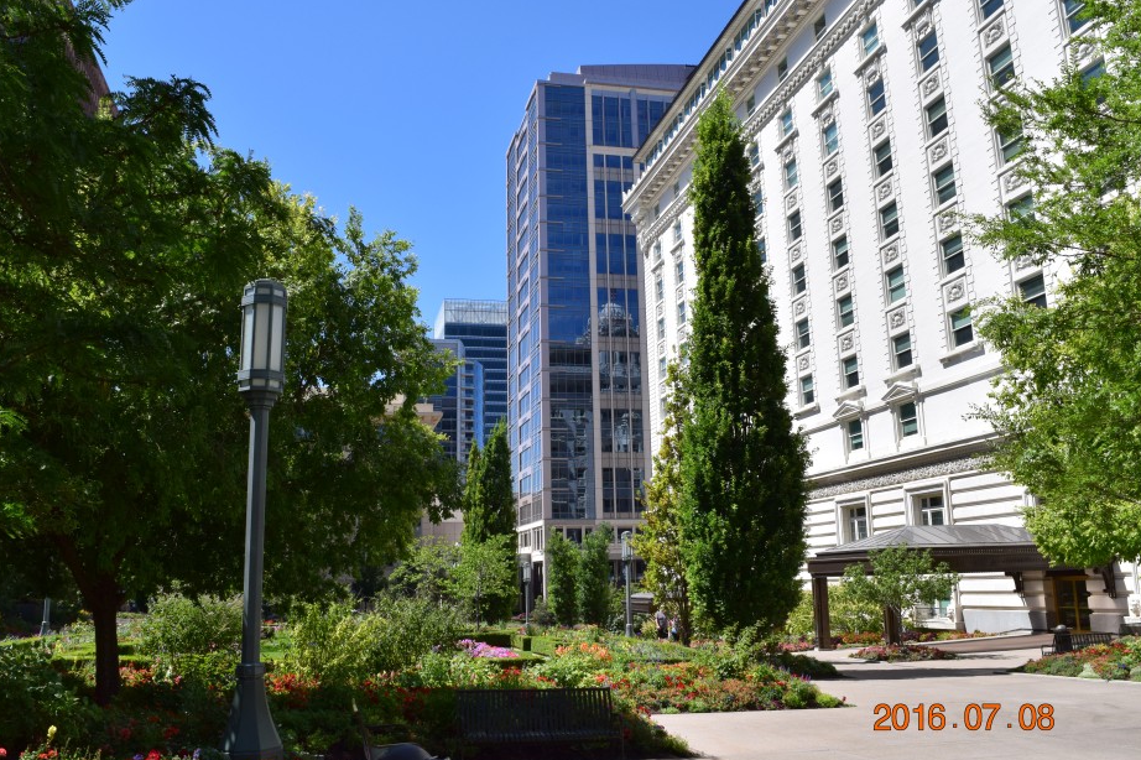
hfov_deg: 61.9
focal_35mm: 30
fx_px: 950
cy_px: 359
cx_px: 541
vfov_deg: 43.6
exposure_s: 1/500
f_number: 11
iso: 400
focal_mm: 18
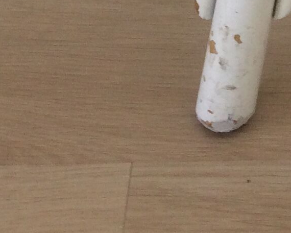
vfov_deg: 7.9
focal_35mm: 162
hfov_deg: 11.3
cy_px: -531
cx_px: 468
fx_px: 1395
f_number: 2.2
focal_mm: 4.15
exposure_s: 1/100
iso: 50
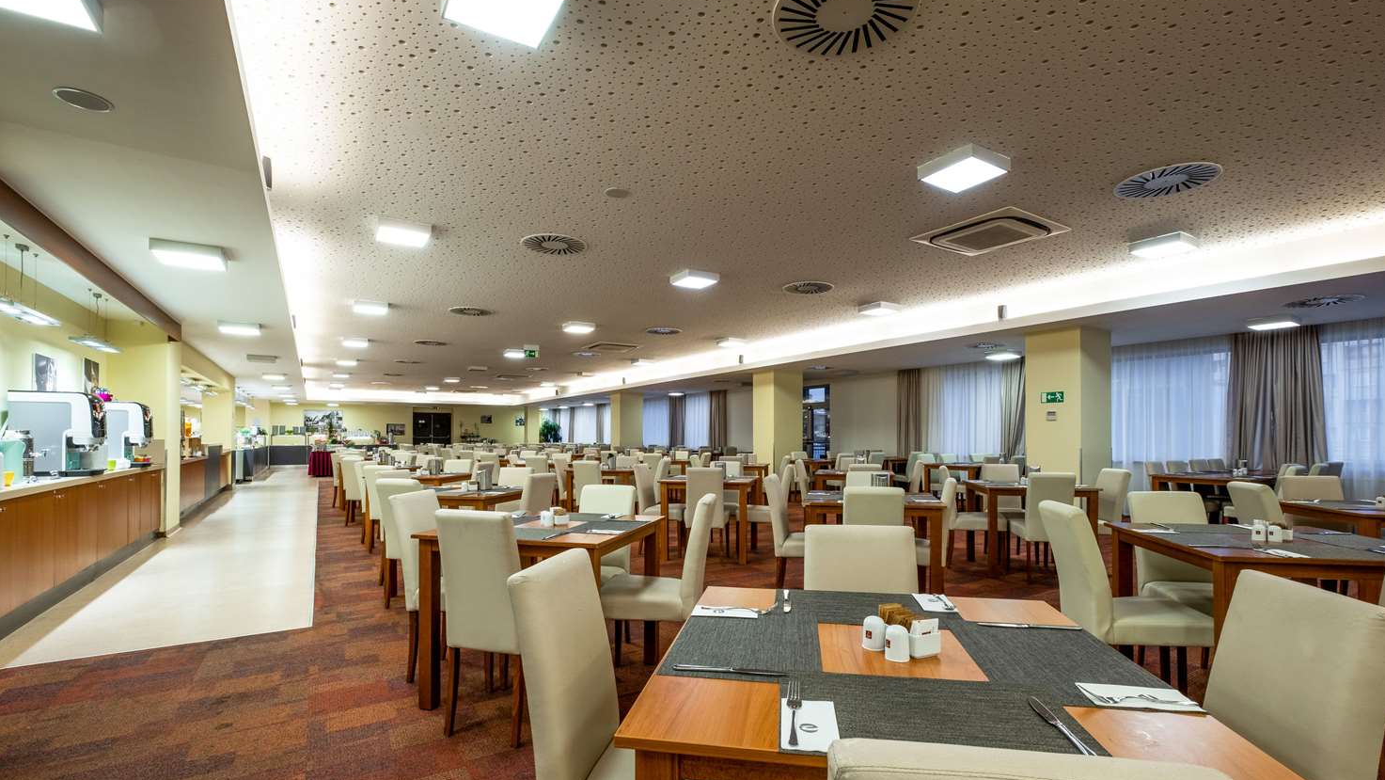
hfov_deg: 99.4
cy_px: 426
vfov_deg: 67.0
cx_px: 704
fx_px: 588
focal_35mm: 16
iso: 100
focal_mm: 10
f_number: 11
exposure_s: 1/1.67
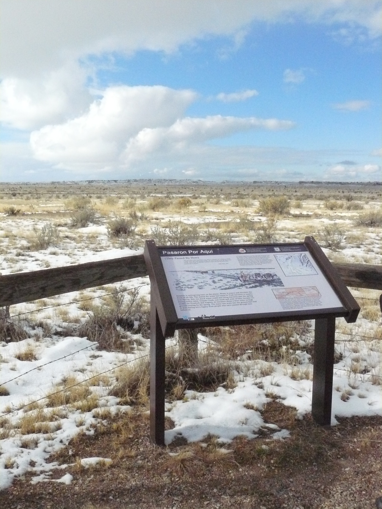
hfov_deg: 39.7
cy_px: 254
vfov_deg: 51.4
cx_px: 191
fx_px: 530
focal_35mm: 36
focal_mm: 6
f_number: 8
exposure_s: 1/2000
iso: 800
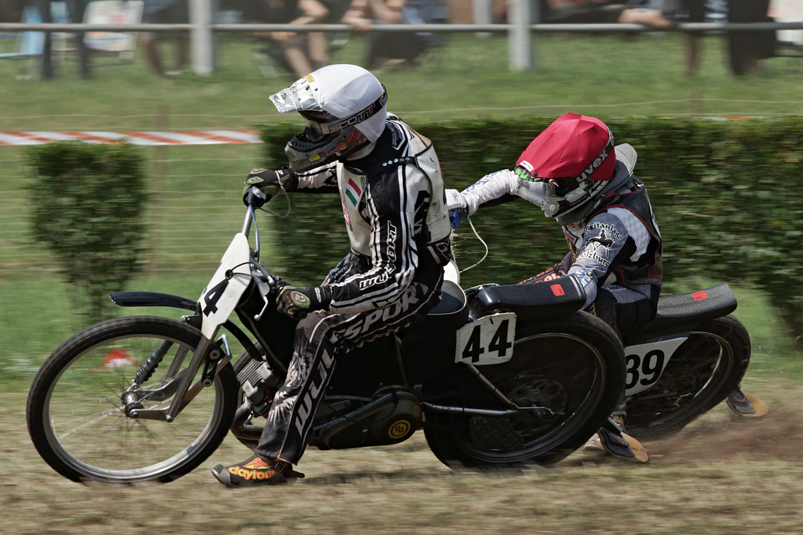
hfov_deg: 5.5
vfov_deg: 3.7
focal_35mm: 375
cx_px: 402
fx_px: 8364
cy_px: 268
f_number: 11
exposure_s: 1/500
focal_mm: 250
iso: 200
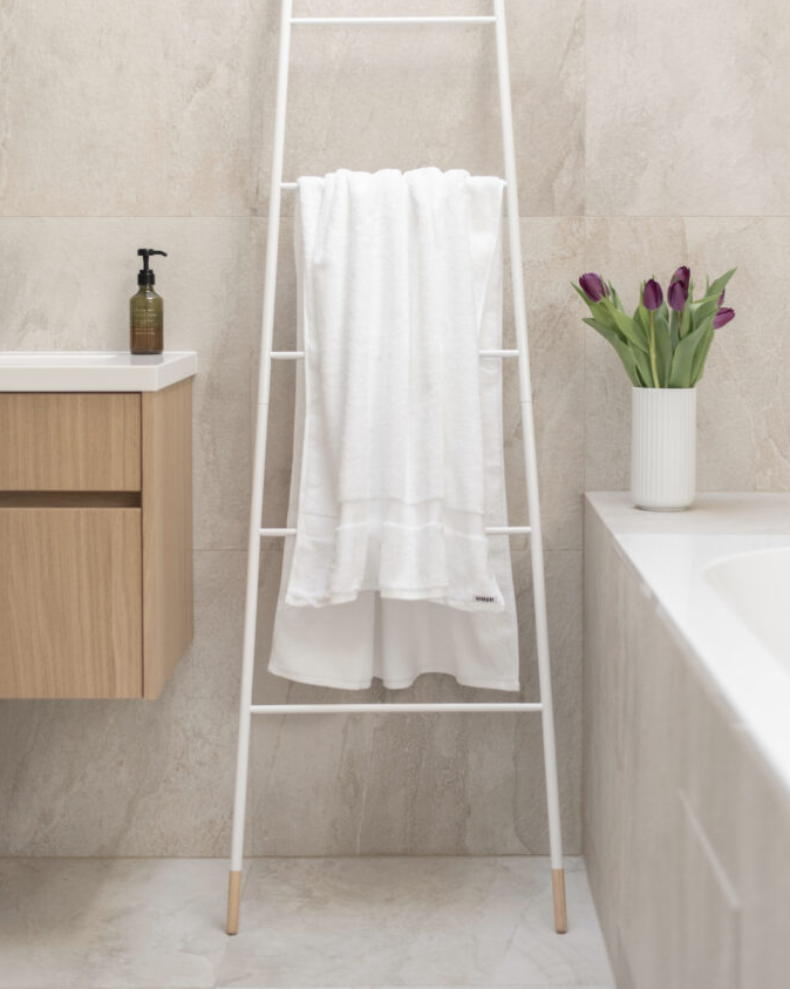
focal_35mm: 57
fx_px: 1666
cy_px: 393
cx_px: 396
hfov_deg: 26.7
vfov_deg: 32.9
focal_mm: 50
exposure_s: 1/200
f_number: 1.8
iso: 160
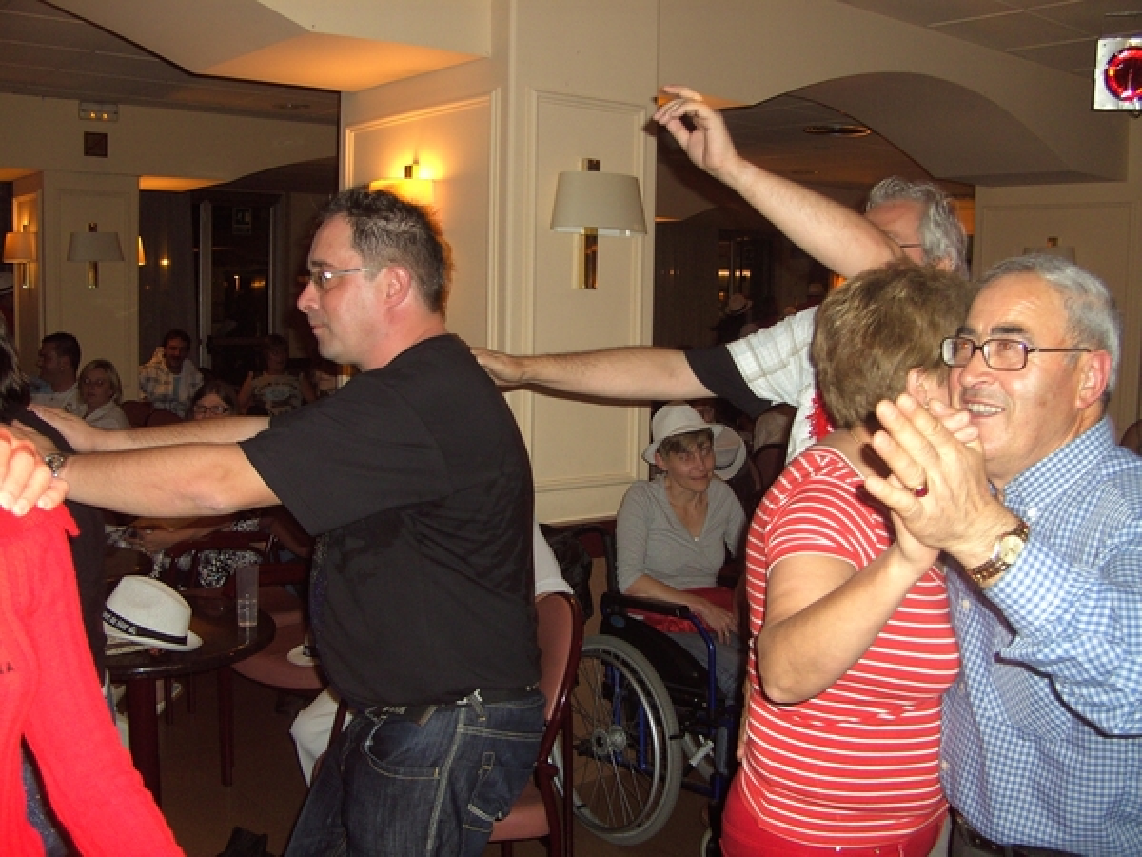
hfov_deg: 50.1
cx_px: 571
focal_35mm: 37
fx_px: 1221
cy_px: 428
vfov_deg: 38.7
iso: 100
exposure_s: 1/50
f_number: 2.8
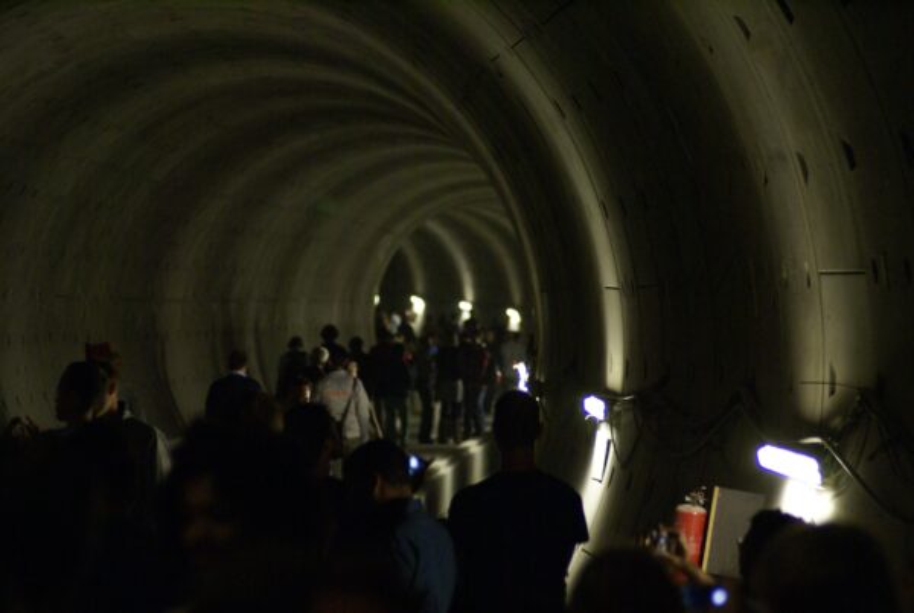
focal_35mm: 225
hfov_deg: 9.1
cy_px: 306
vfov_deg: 6.1
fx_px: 5721
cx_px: 457
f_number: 4.5
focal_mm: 150
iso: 800
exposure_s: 1/25
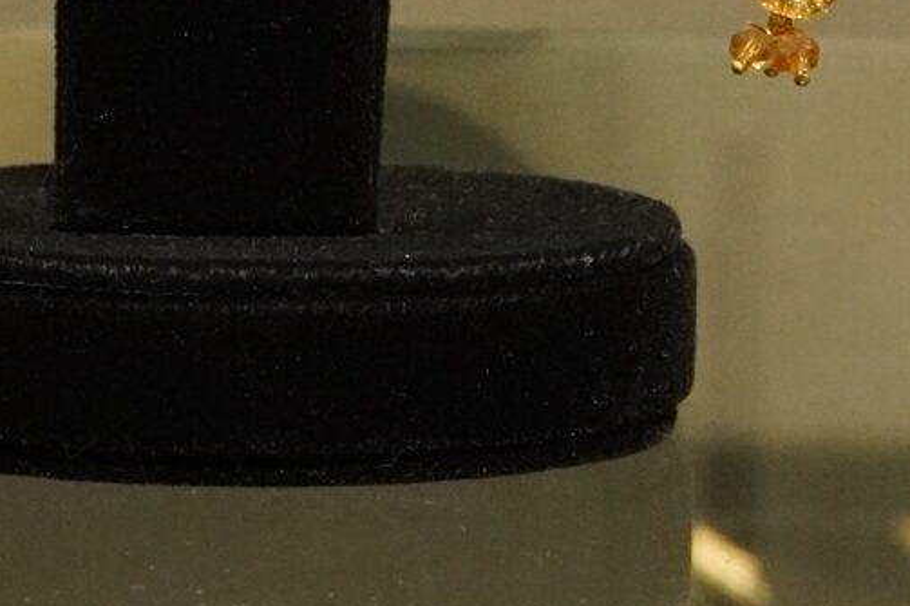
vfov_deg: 5.9
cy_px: -374
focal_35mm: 229
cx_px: 259
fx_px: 5786
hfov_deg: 9.0
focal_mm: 30
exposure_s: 1/80
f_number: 9
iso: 4000
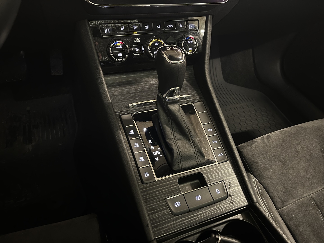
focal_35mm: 26
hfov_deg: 67.3
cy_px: 122
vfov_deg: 53.1
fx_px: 243
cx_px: 162
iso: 640
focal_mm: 5.1
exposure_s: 1/17
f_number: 1.6
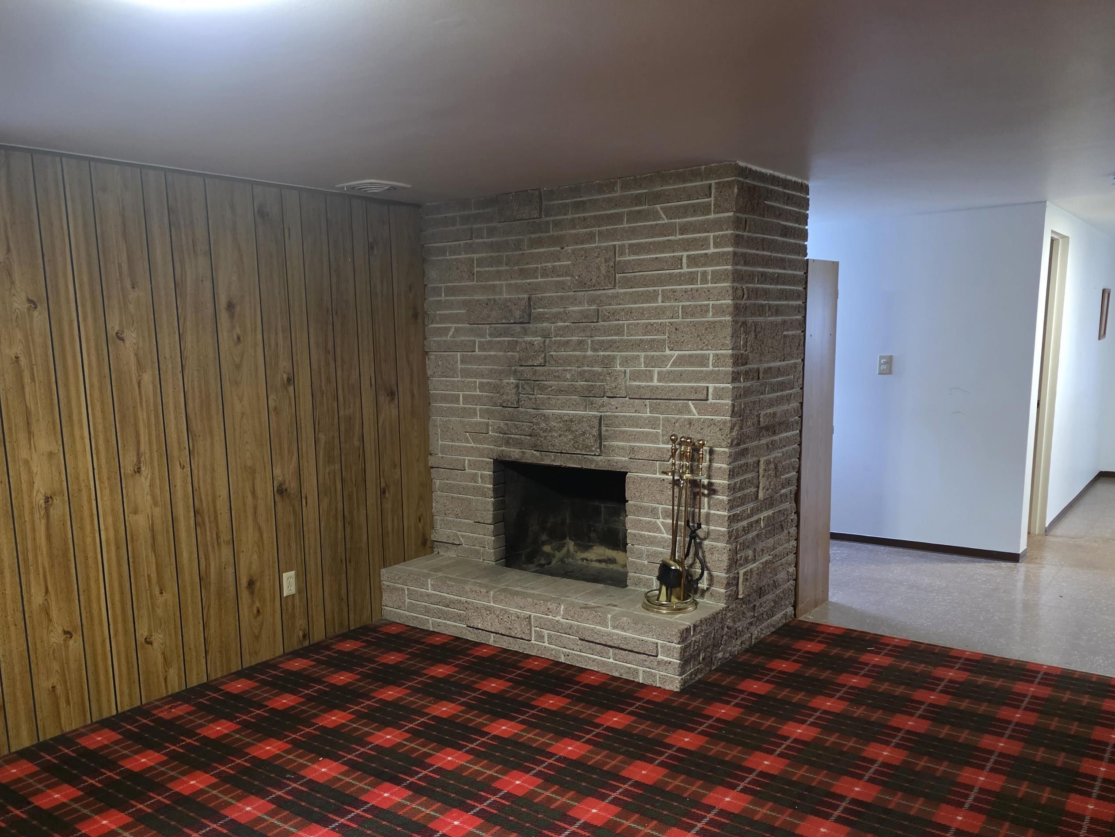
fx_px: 902
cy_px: 497
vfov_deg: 49.5
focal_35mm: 28
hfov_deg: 63.4
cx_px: 514
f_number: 1.7
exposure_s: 1/30
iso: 1250
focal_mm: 6.3
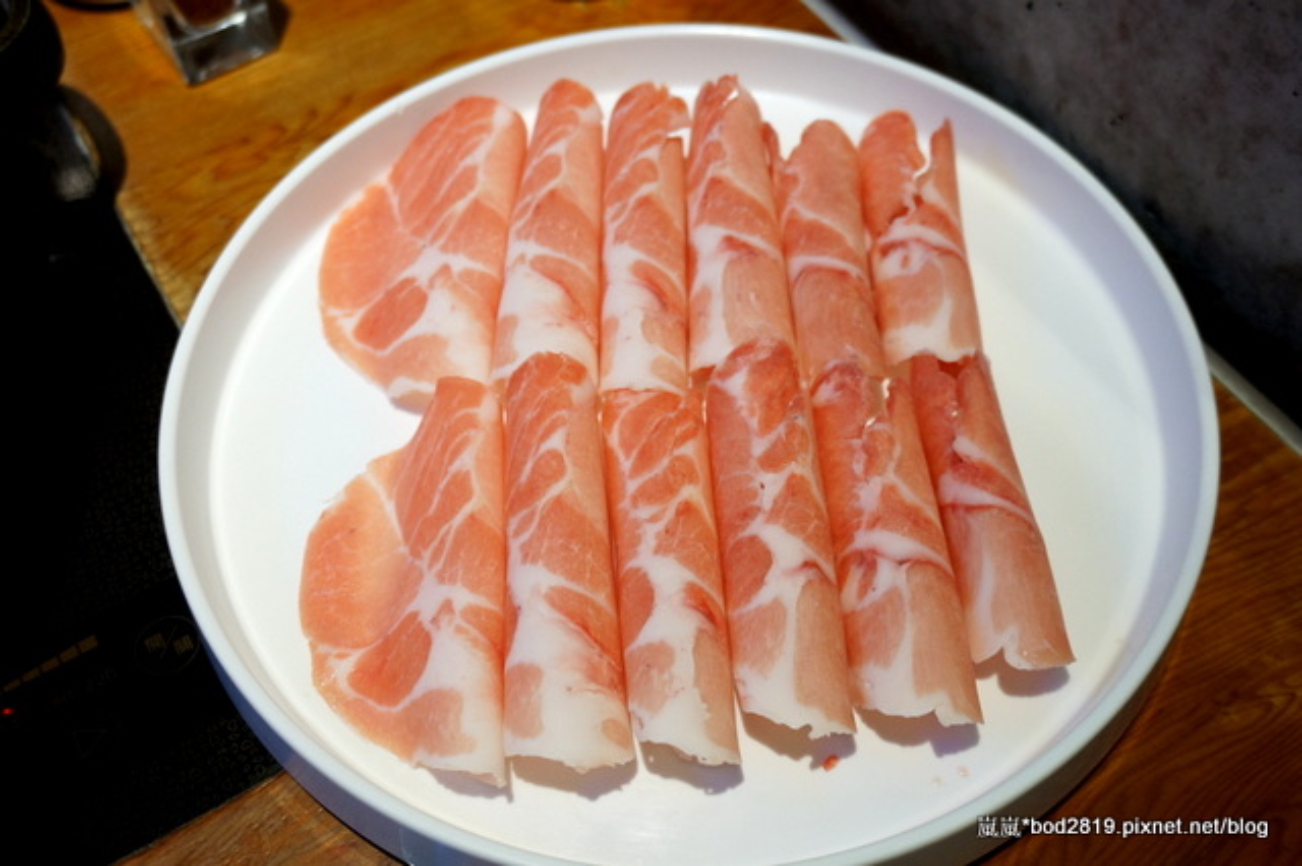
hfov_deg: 51.3
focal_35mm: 38
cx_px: 651
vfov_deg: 35.5
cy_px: 433
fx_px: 1355
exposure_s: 1/60
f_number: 4.5
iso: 800
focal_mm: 25
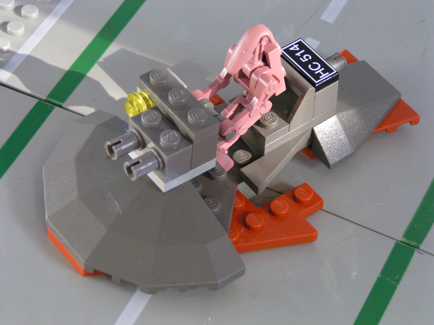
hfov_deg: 15.1
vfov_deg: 11.3
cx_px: 217
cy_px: 162
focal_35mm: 131
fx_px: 1642
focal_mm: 20
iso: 200
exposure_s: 1/60
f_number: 3.5
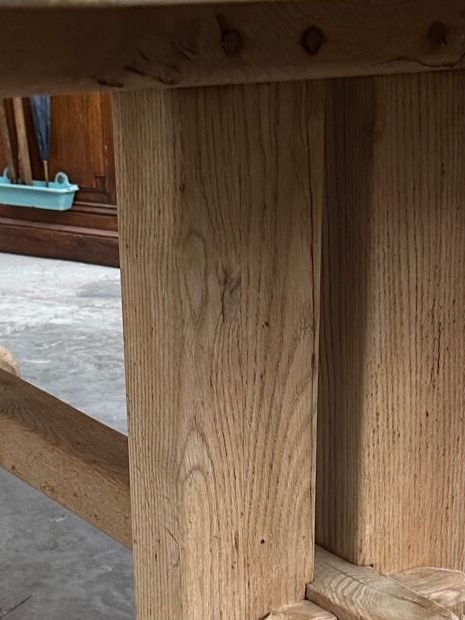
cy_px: 641
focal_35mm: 78
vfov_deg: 23.8
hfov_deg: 18.9
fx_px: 1397
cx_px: 273
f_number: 1.78
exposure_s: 1/104
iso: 250
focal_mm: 6.86
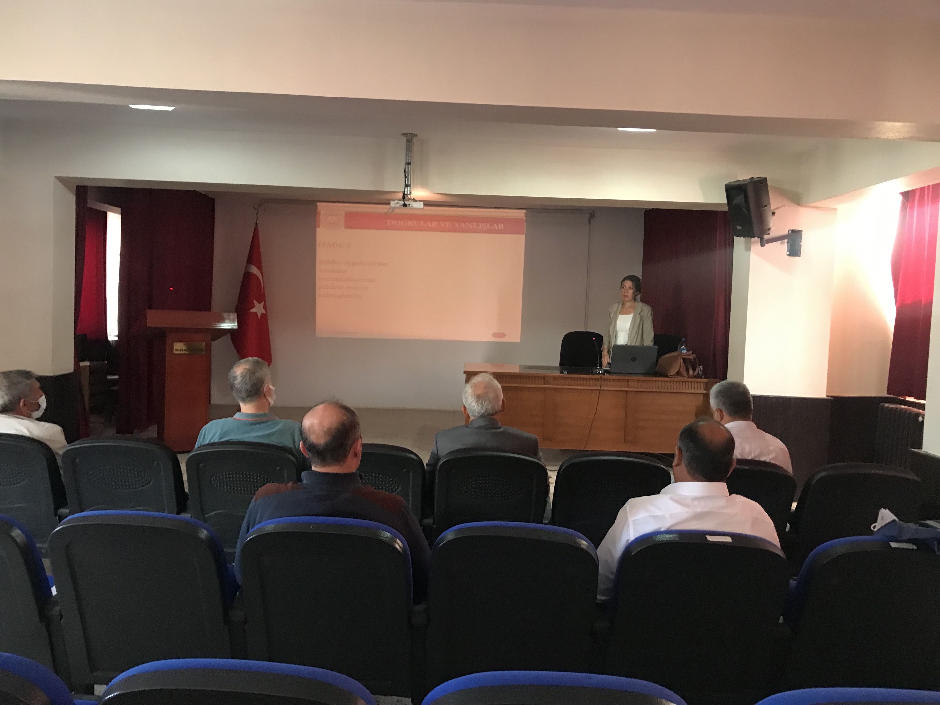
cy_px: 352
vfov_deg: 49.7
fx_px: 760
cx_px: 470
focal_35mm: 28
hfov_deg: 63.4
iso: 100
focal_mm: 3.99
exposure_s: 1/11
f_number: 1.8
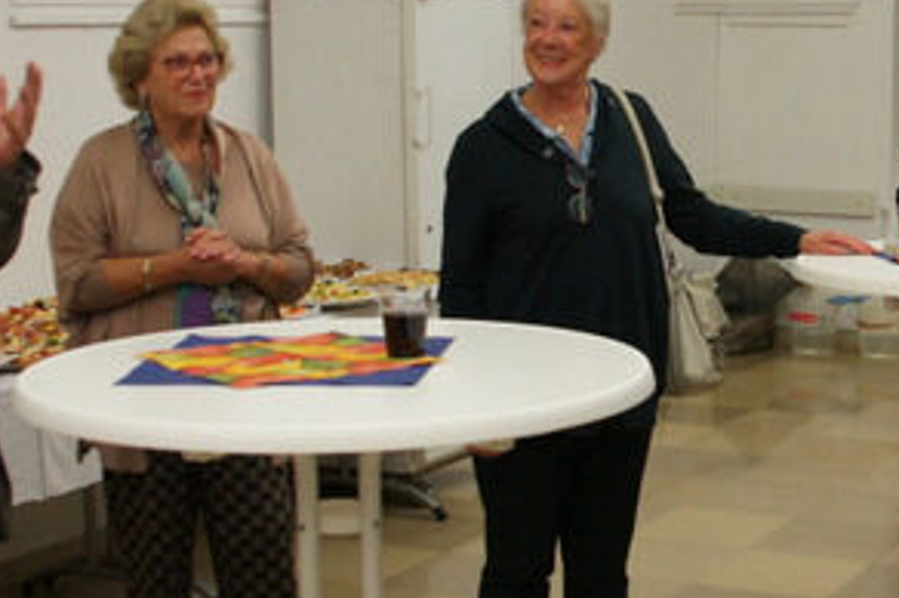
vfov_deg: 18.4
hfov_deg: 26.5
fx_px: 1846
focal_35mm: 74
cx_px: 797
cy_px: 267
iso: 1600
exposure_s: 1/100
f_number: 3.5
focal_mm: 18
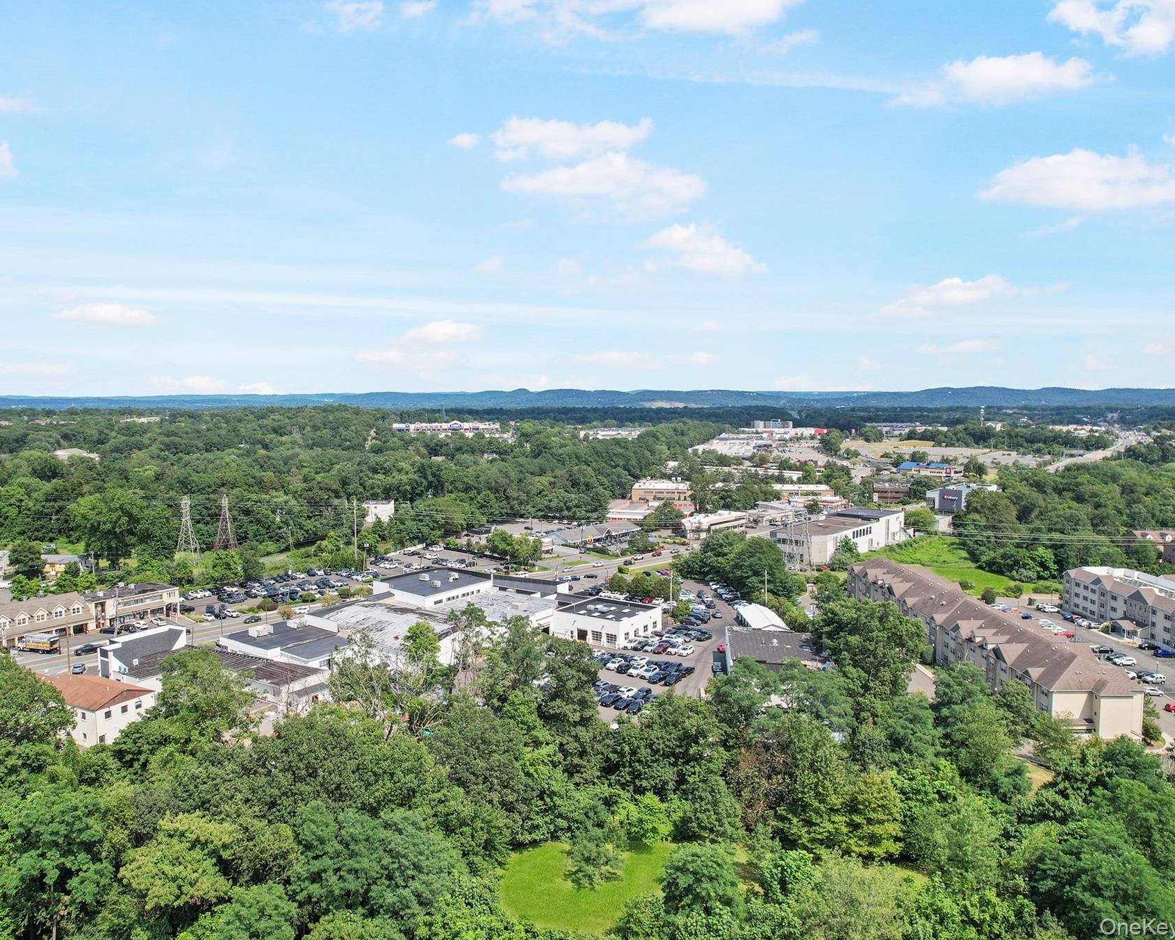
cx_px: 529
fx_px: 869
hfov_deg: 67.9
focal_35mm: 25
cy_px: 469
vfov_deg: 56.8
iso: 100
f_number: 2.8
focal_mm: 8.38
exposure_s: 1/3000
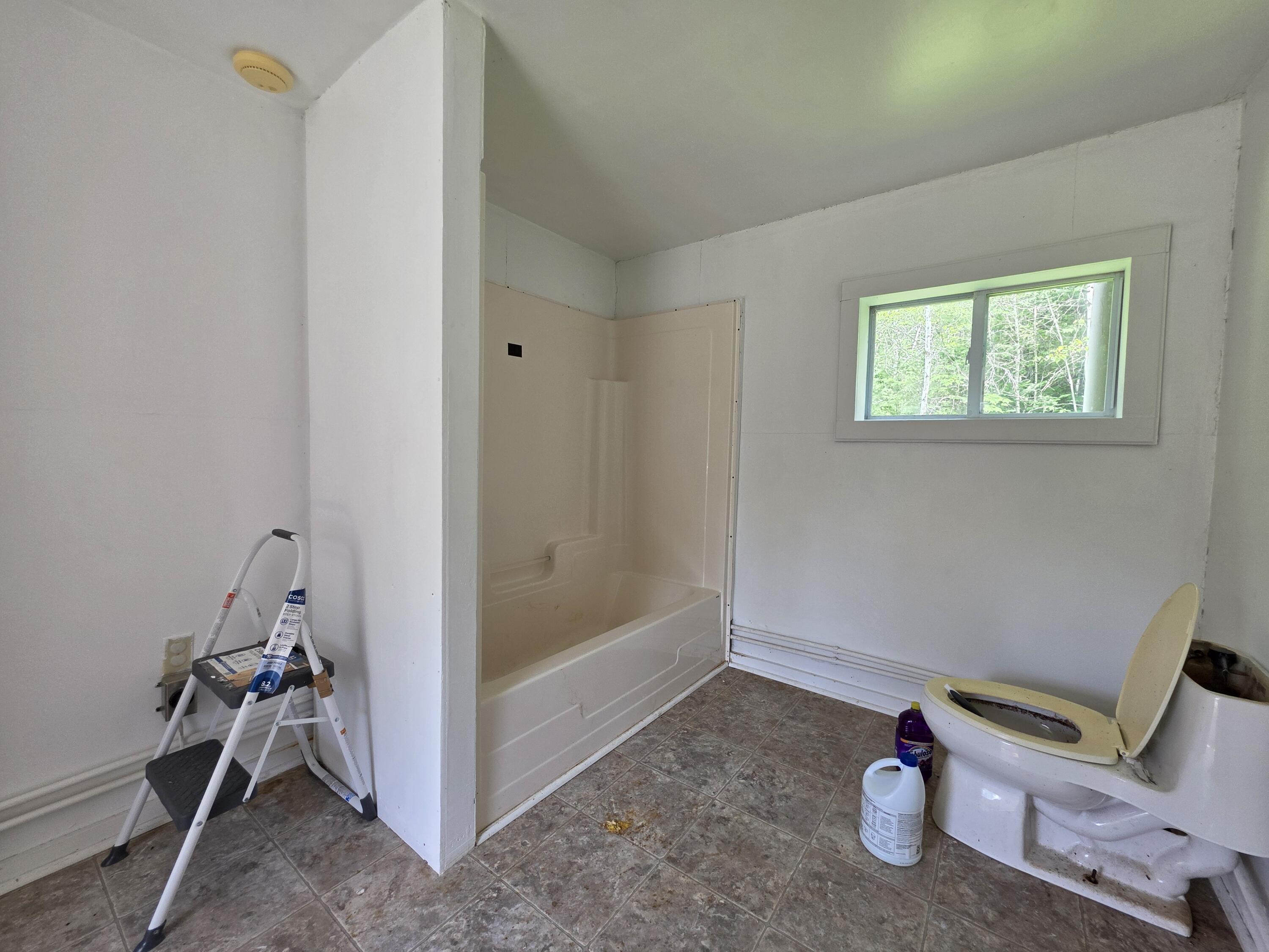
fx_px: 477
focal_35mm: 13
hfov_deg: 106.2
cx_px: 634
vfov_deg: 89.9
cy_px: 476
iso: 64
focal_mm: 2.2
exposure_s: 1/120
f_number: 1.9
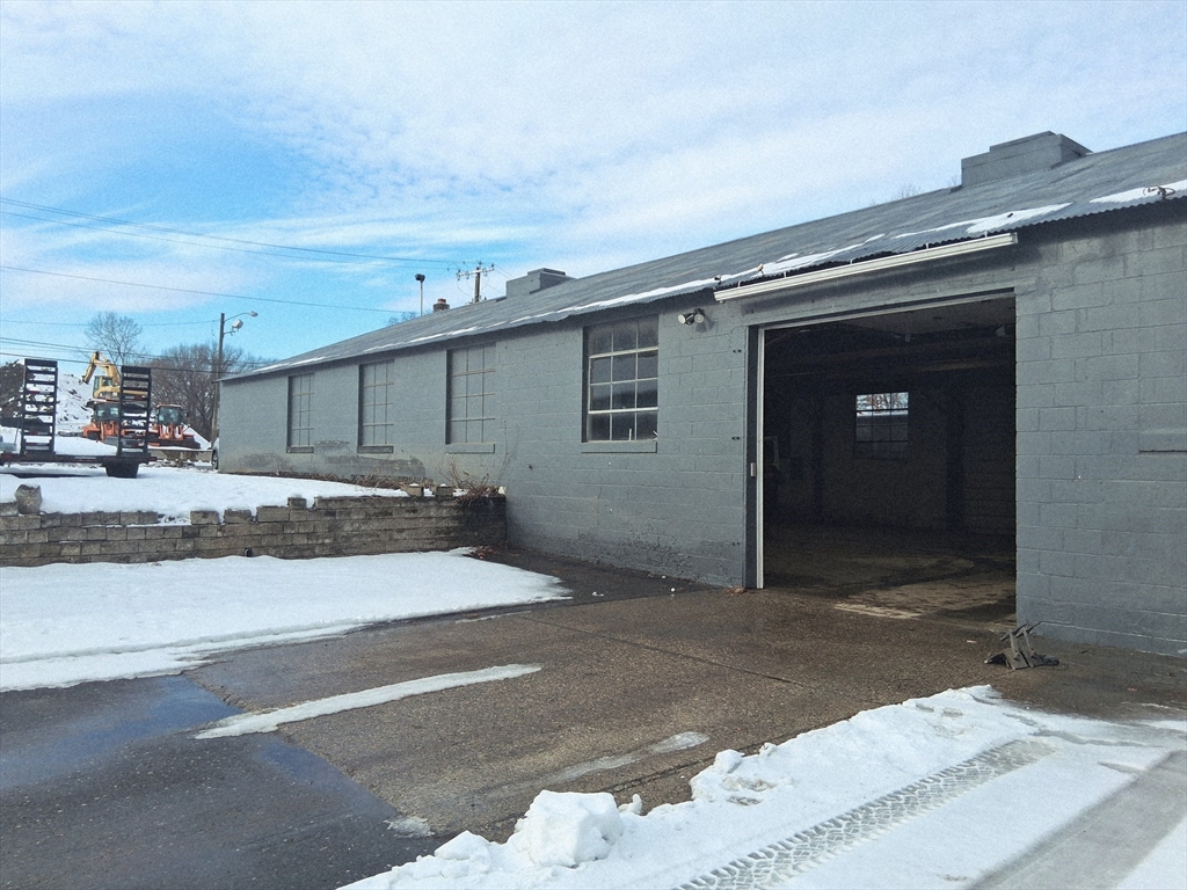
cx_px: 594
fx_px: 892
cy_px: 445
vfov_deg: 53.1
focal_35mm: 26
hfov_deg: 67.3
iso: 25
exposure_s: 1/417
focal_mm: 3.98
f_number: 1.8
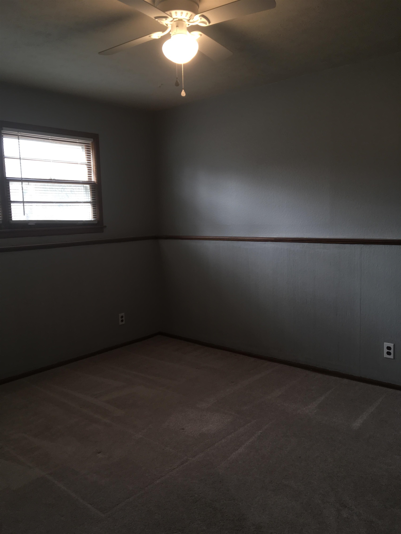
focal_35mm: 29
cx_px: 200
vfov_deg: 61.7
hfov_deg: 48.2
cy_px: 267
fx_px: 448
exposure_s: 1/30
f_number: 2.2
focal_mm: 4.15
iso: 25
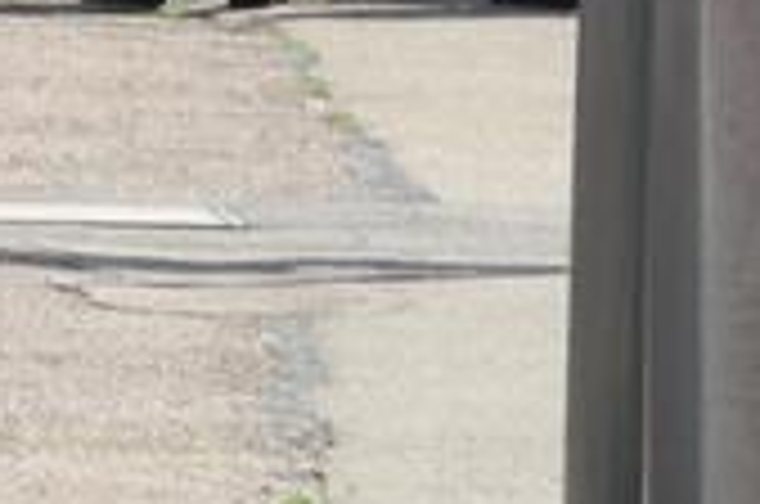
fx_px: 24316
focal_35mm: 1154
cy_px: -698
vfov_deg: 1.2
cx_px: -1232
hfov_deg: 1.8
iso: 500
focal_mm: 130
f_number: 11
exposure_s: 1/500
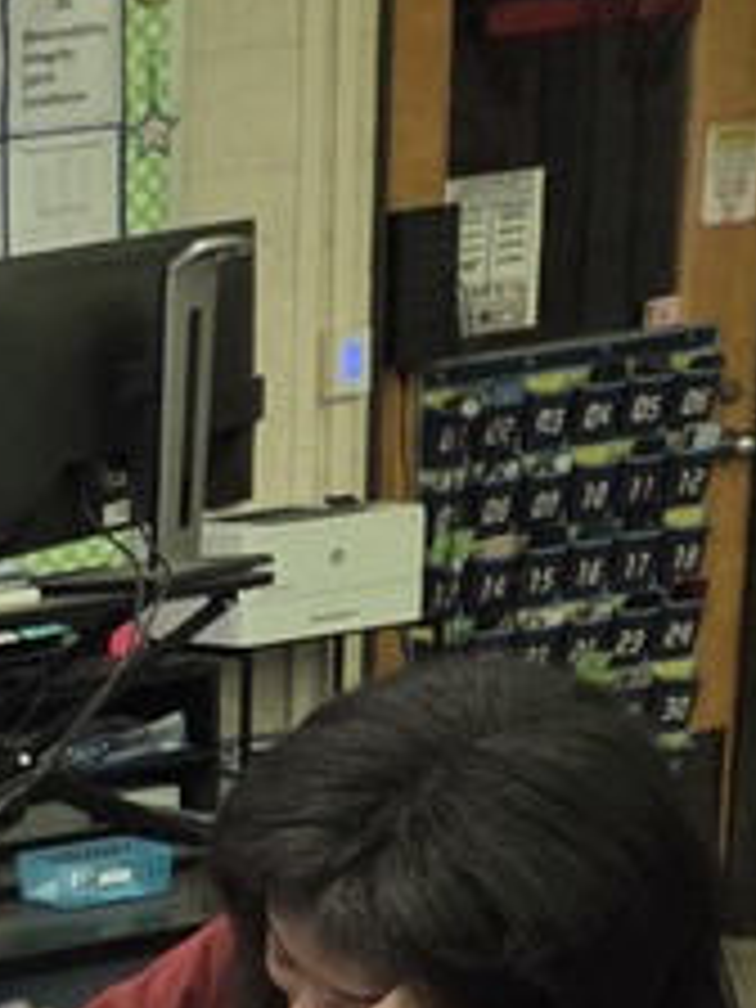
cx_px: -936
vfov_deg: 17.1
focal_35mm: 105
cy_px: 1454
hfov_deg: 11.9
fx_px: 3058
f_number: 1.8
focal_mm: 5.4
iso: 400
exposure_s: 1/120
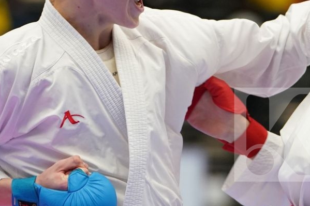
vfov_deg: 3.1
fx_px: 3831
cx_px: 107
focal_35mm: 445
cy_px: 135
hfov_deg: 4.6
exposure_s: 1/1000
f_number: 2.8
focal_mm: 148
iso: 2500
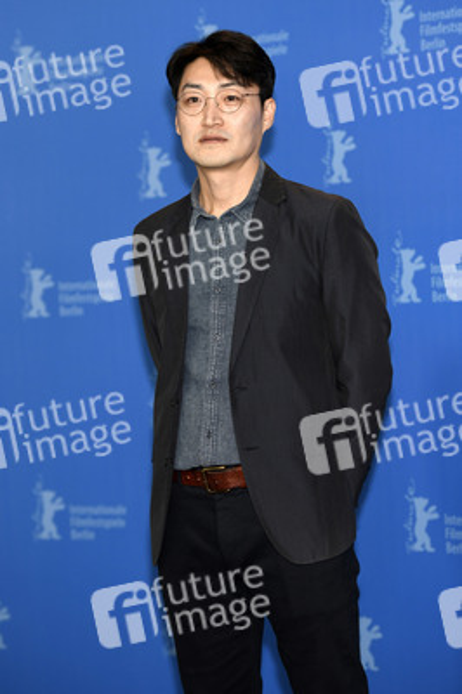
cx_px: 231
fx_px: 2160
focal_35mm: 112
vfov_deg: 18.3
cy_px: 347
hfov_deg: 12.2
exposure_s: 1/320
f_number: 3.5
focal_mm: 112
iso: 800
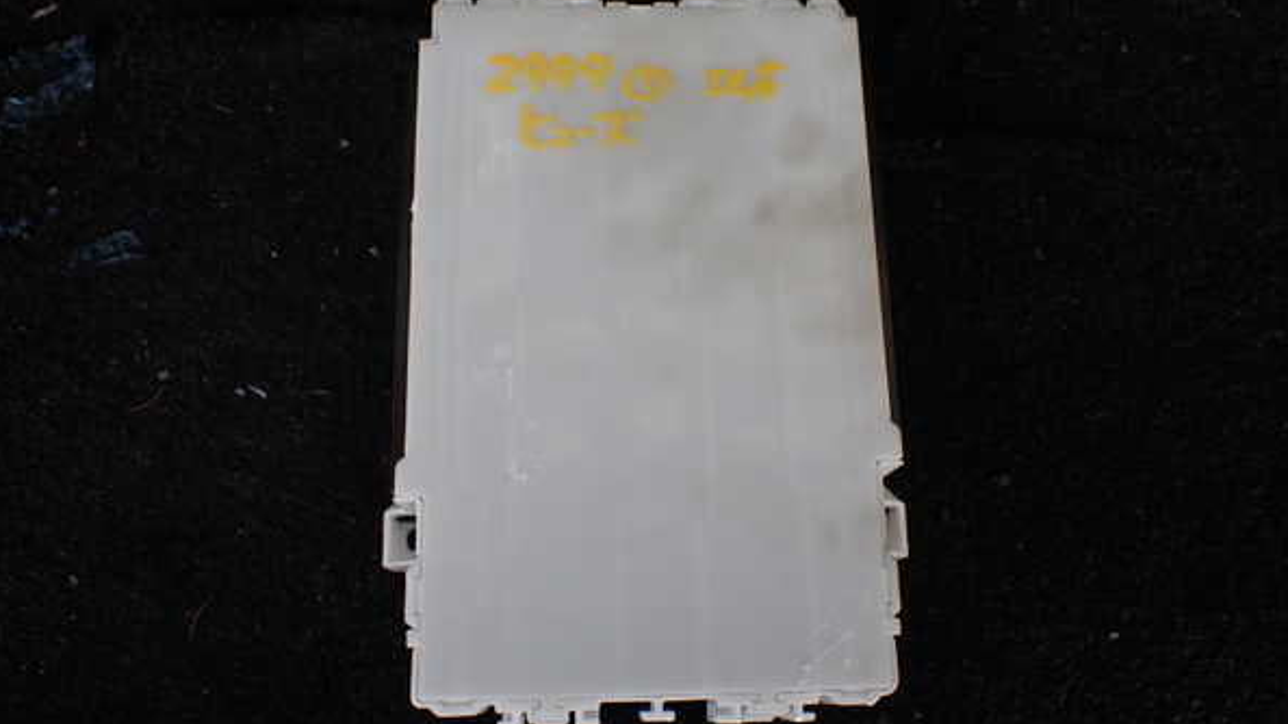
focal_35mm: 33
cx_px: 642
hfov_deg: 59.5
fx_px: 1127
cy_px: 332
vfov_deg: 35.6
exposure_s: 1/125
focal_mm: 5.4
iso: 100
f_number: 2.3
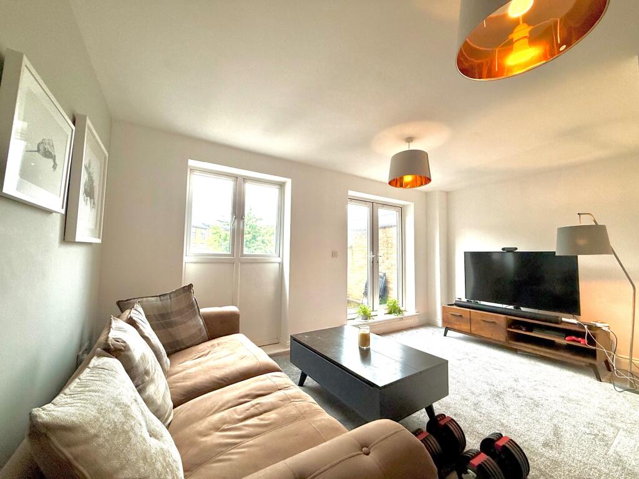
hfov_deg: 102.1
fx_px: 258
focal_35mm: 14
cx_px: 320
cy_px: 240
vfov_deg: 85.7
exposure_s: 1/100
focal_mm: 2.22
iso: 125
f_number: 2.2
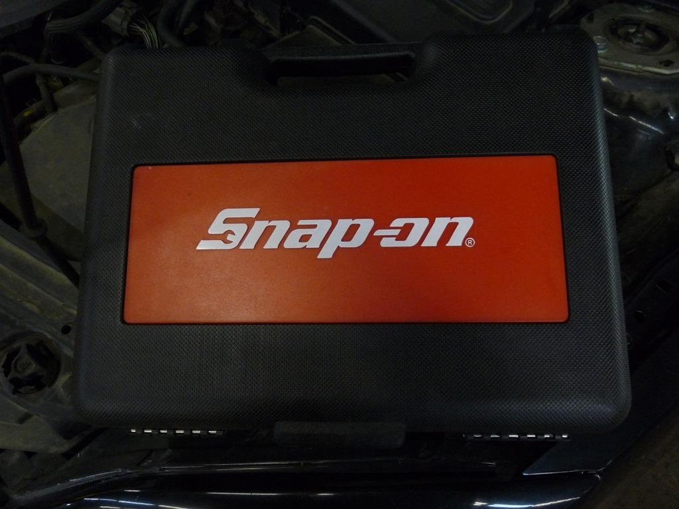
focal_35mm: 27
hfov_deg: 65.3
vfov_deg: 51.4
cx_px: 340
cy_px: 254
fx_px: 530
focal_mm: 4.8
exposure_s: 1/30
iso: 400
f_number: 2.8
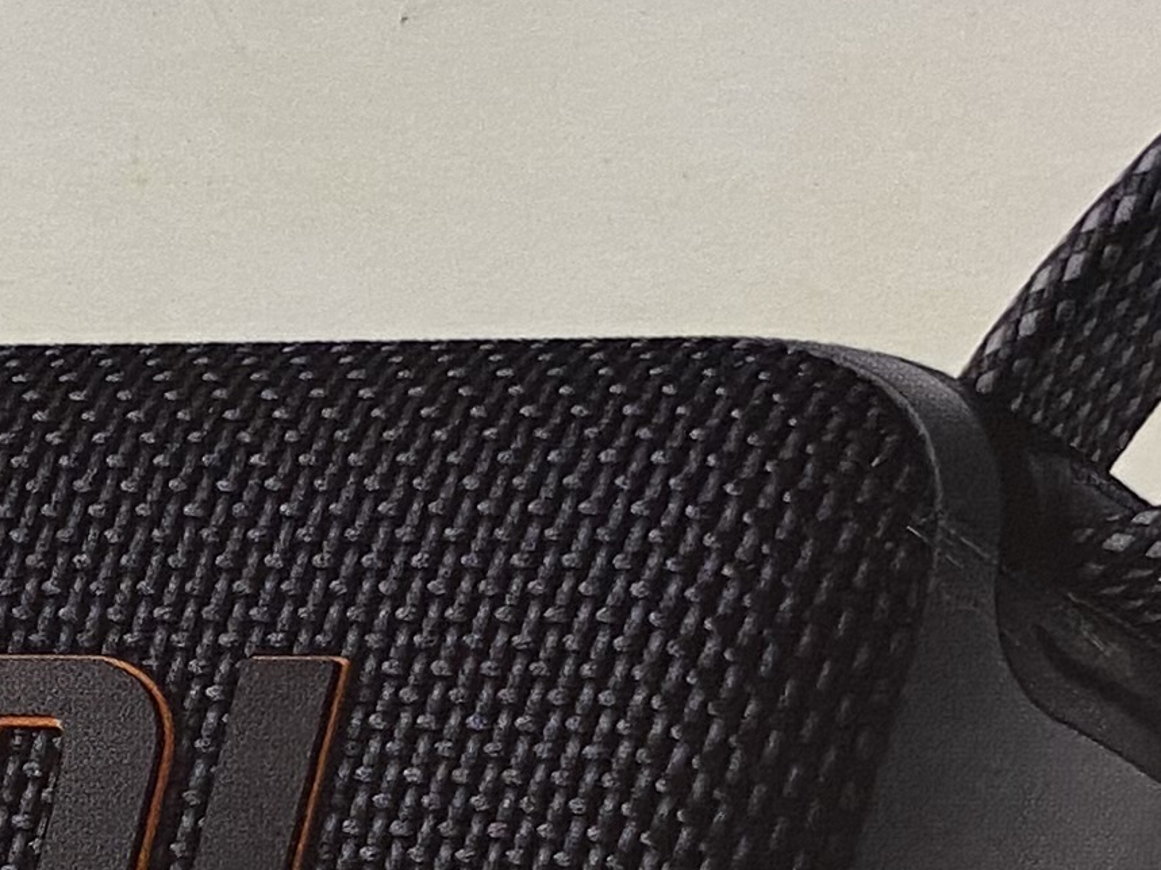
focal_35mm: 122
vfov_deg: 12.0
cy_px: 819
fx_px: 4091
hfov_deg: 16.0
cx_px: 185
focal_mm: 4.25
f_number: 1.8
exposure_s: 1/64
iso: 125
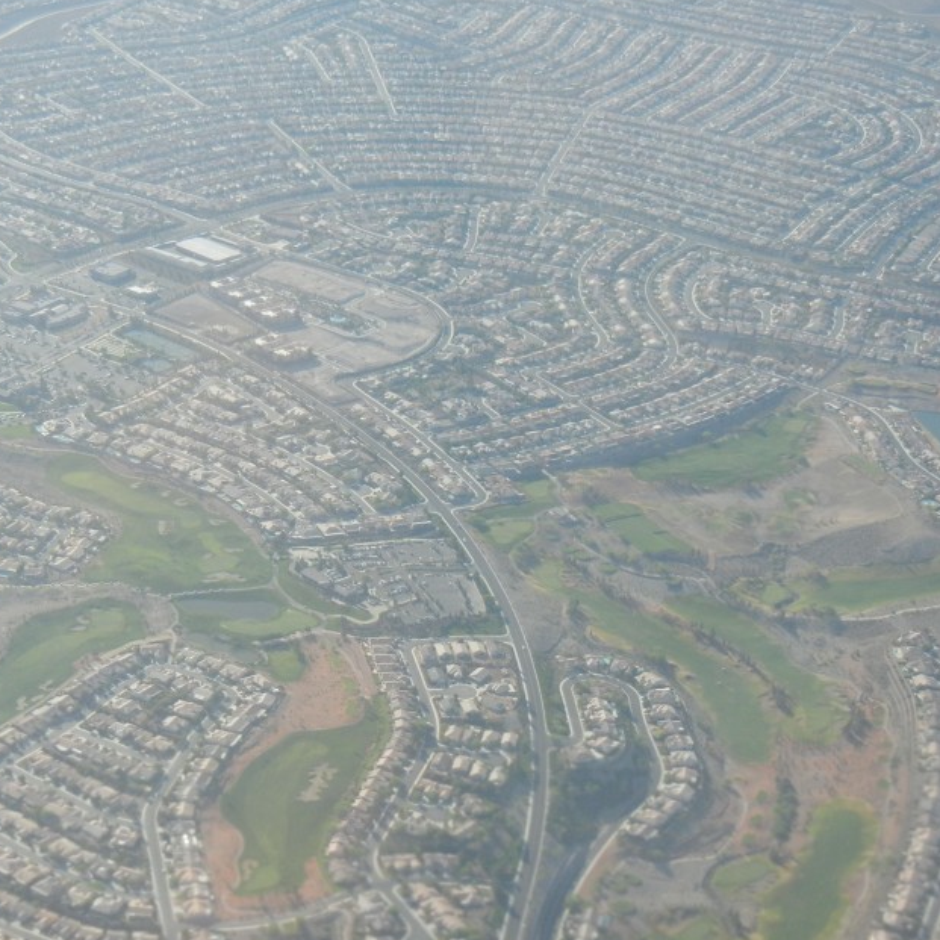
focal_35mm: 86
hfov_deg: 20.1
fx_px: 2642
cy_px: 528
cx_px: 365
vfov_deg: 20.2
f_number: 4
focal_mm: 10.6
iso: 160
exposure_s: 1/788
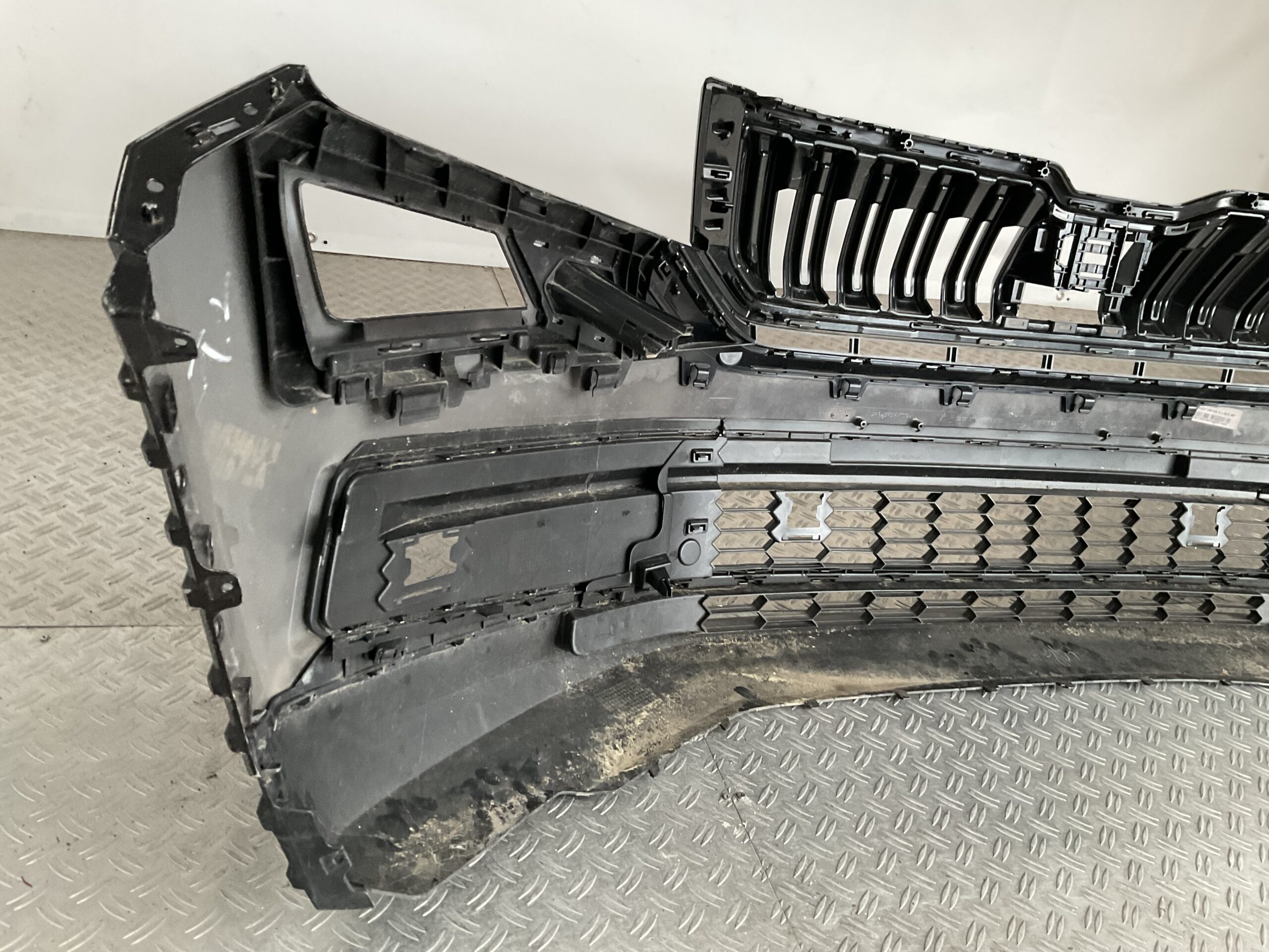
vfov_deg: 48.2
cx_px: 634
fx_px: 1063
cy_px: 476
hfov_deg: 61.7
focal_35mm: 29
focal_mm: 3
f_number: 1.8
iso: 200
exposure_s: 1/33
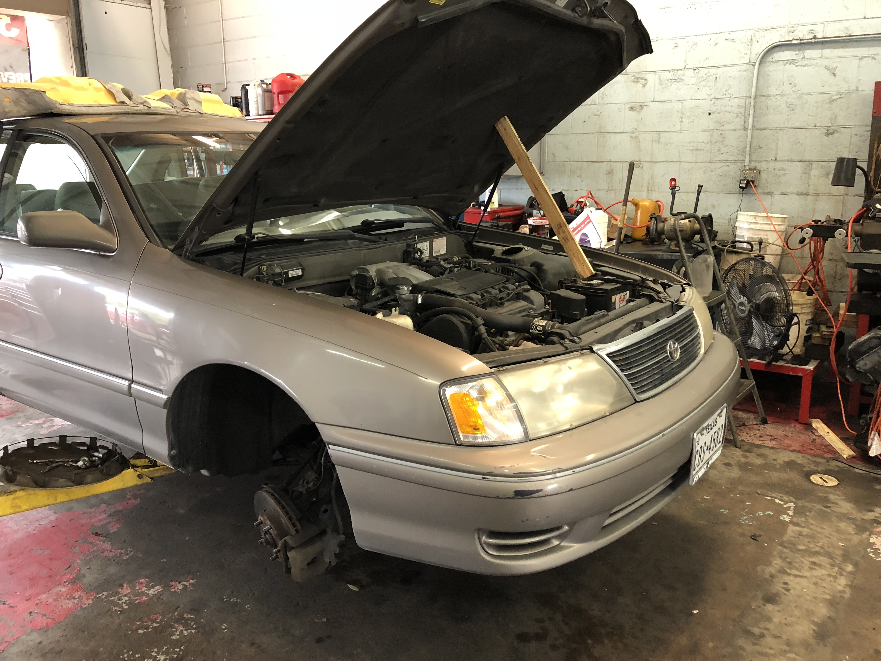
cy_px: 330
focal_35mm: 28
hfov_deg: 63.4
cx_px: 440
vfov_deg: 49.7
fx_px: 713
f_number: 1.8
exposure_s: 1/15
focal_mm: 3.99
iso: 64
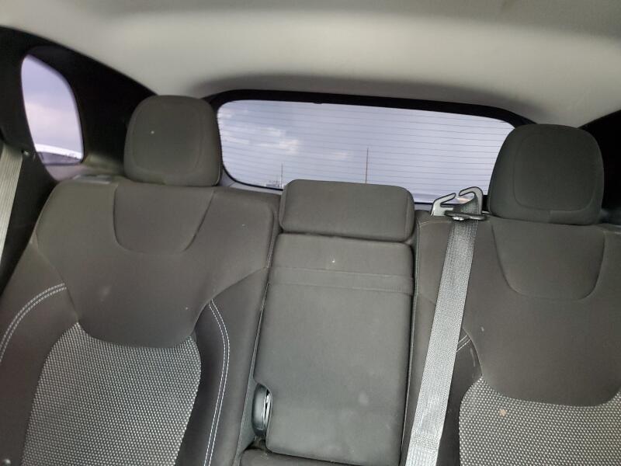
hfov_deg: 67.3
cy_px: 233
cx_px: 310
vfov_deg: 53.1
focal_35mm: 26
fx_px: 466
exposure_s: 1/15
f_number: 1.5
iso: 349
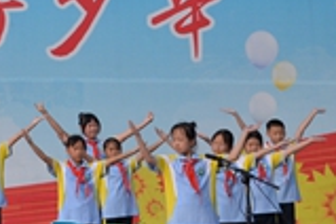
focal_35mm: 153
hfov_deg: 12.3
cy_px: -88
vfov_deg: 8.8
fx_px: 1428
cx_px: -266
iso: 1250
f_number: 14
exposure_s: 1/1250
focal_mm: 38
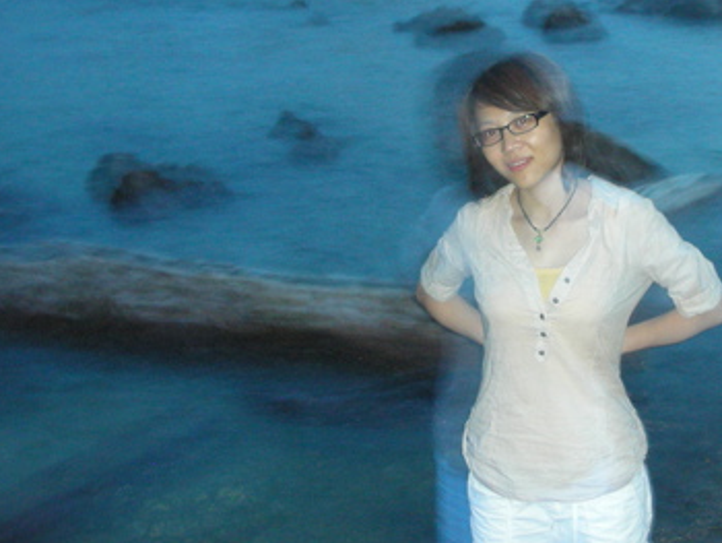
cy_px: 167
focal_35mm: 60
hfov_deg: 31.7
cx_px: 520
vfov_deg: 24.3
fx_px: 1252
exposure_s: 2
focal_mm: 5.8
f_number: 3
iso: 200
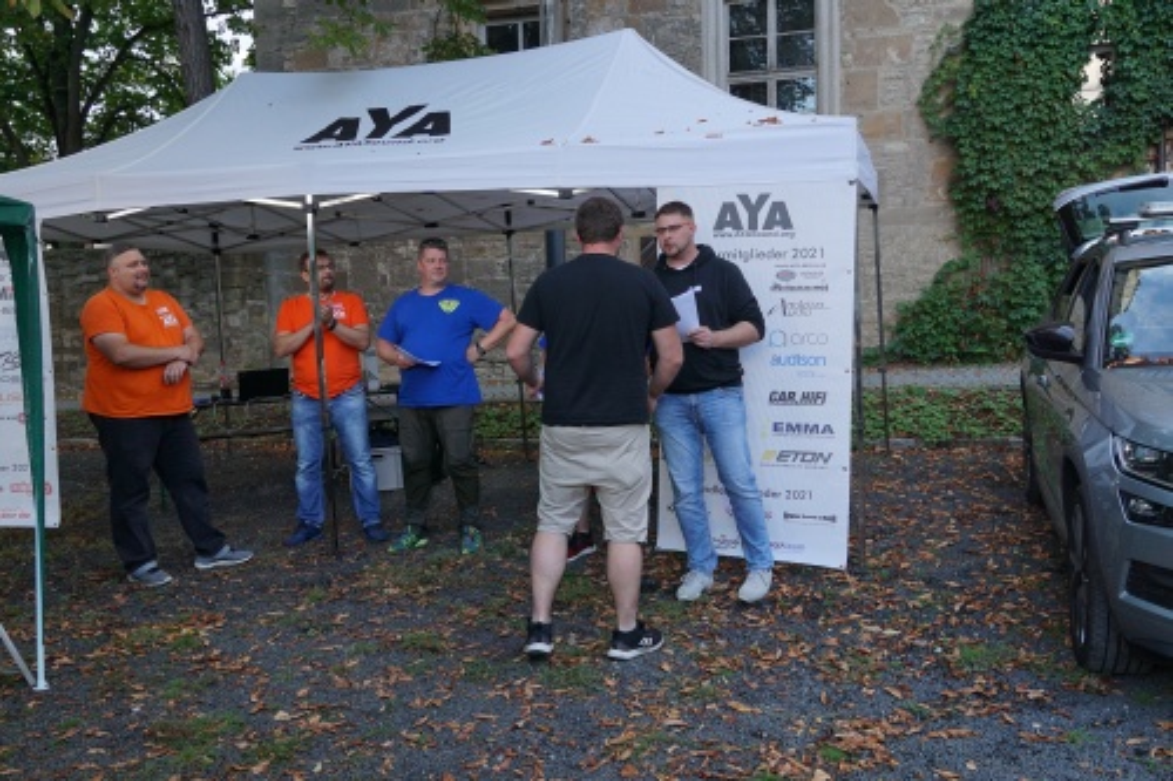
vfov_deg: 43.6
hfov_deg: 61.9
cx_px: 586
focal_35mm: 30
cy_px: 390
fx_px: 977
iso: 320
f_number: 4
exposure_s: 1/160
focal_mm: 20
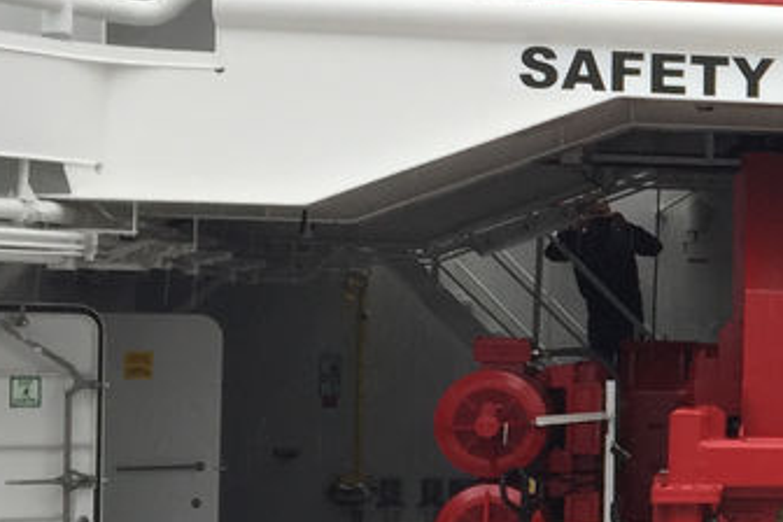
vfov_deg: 11.9
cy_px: 343
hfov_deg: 15.6
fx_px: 2501
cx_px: 1347
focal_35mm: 115
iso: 32
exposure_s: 1/311
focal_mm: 4.15
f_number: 2.2
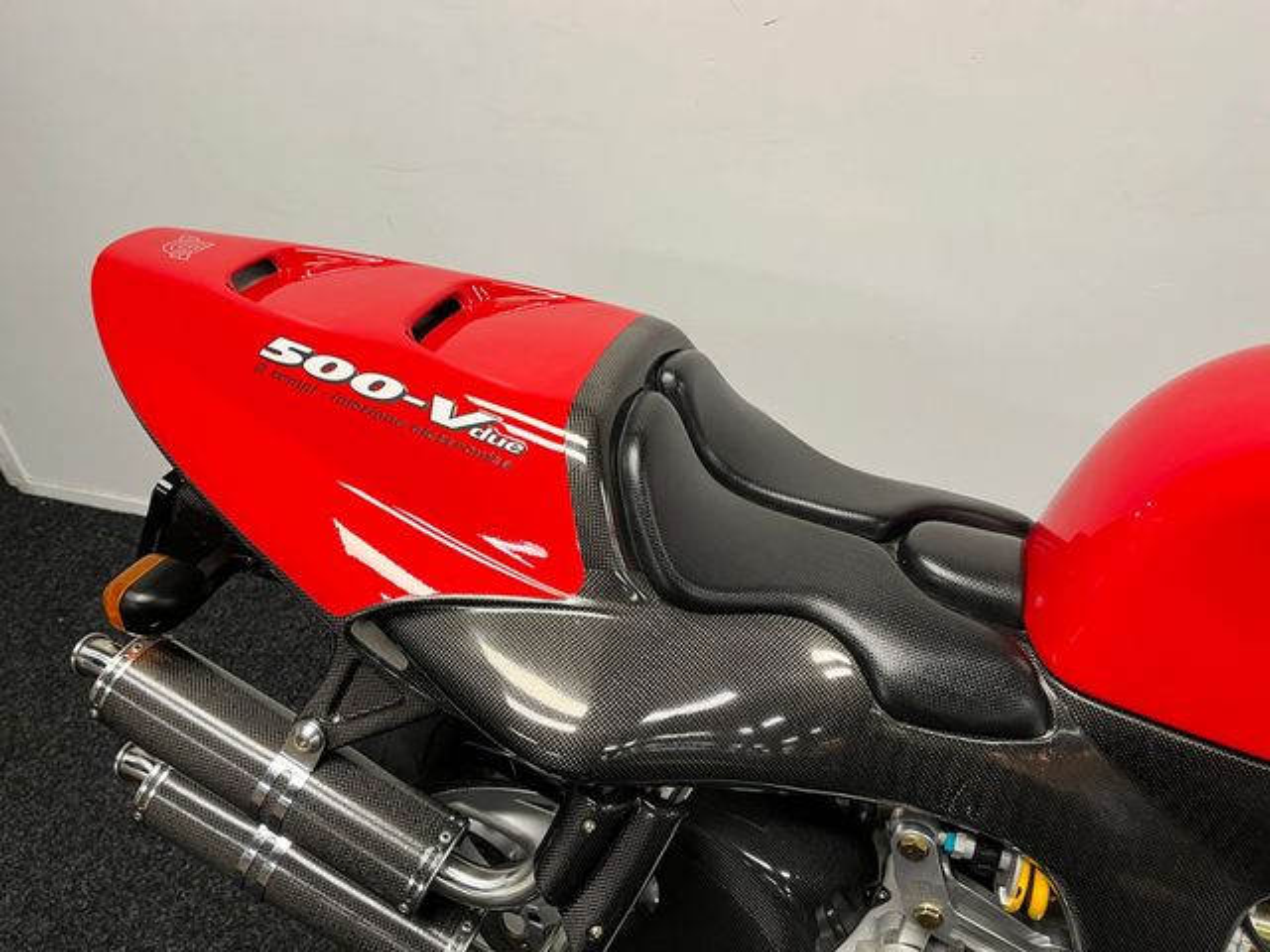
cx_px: 635
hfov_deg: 67.3
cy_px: 476
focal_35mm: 26
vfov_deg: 53.1
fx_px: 954
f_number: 1.6
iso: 100
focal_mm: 5.1
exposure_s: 1/50
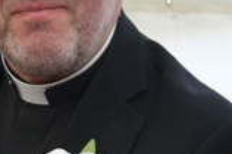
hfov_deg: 11.8
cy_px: 285
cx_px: 91
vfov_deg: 7.6
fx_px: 1127
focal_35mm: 175
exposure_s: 1/60
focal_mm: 18
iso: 560
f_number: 4
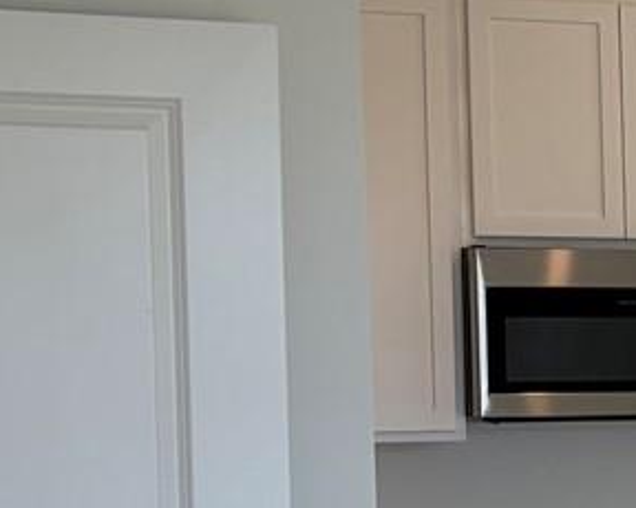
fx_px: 2652
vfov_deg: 10.8
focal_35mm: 141
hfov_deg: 12.2
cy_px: 546
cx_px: 1232
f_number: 1.6
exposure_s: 1/243
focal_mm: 5.96
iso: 50
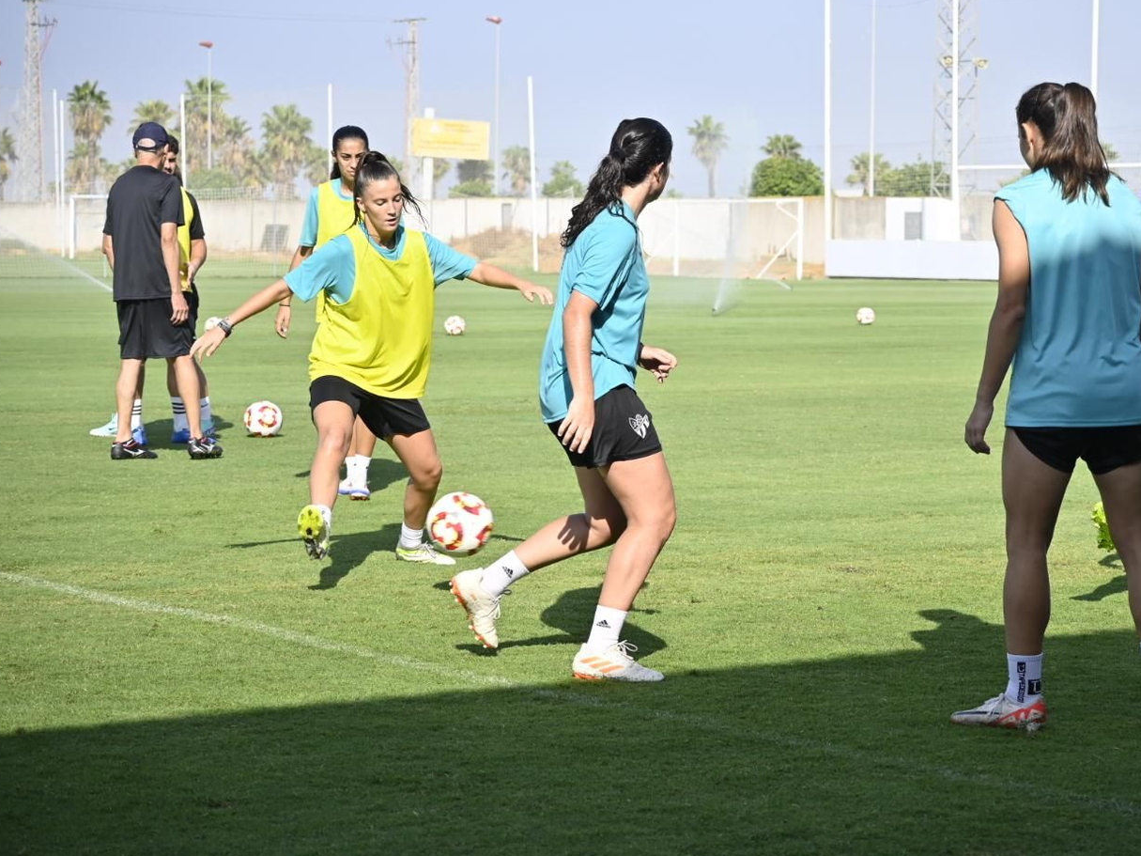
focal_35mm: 95
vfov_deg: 15.6
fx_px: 3131
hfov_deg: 20.6
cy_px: 407
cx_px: 737
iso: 160
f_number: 4.5
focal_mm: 50
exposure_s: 1/1000
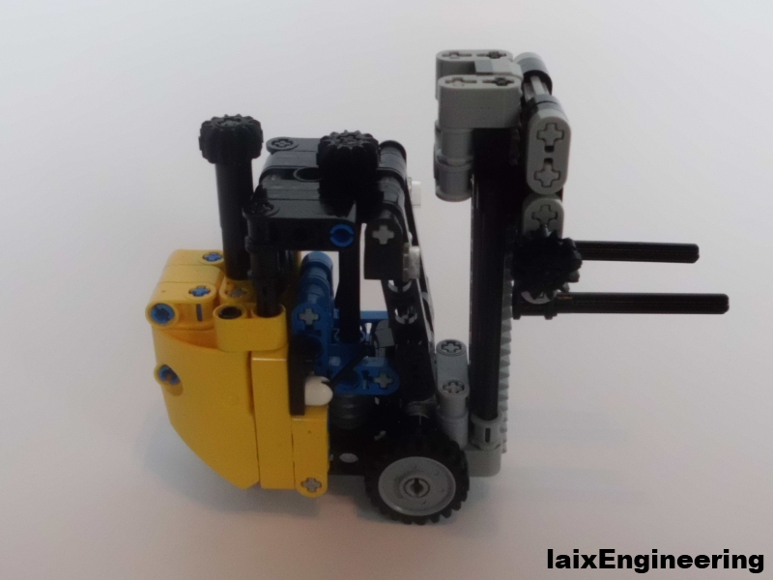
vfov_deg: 53.1
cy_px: 290
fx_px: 581
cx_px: 386
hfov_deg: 67.3
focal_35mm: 26
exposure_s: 1/60
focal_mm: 4.6
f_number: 3.2
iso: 400
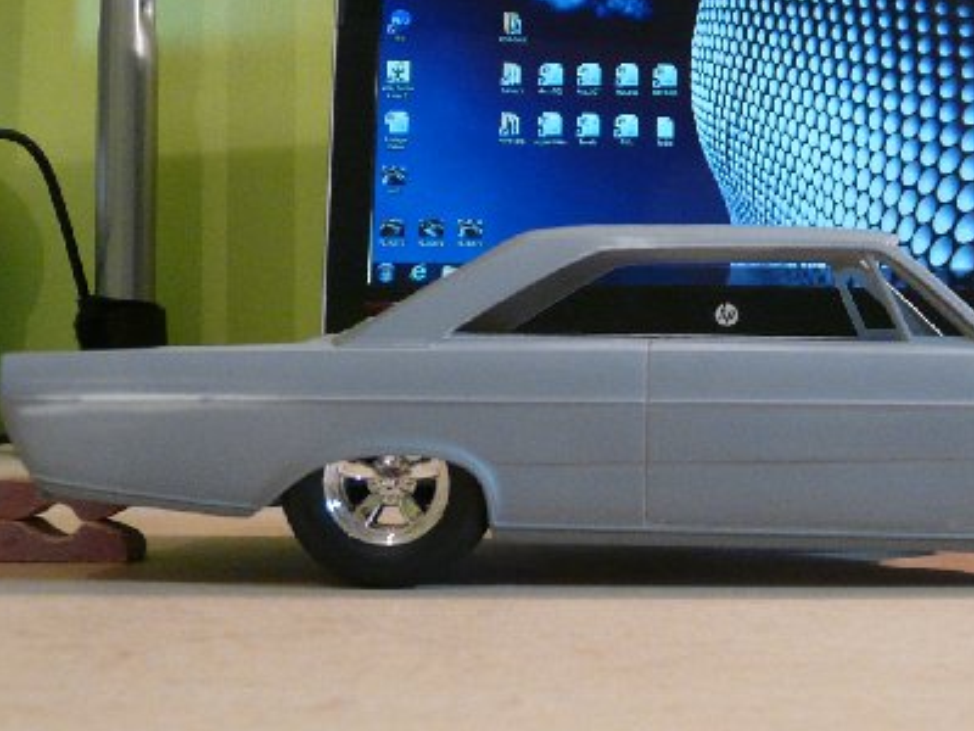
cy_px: 373
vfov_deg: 26.1
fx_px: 1576
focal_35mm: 56
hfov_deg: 33.4
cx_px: 769
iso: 200
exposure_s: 1/15
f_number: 2.8
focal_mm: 4.6
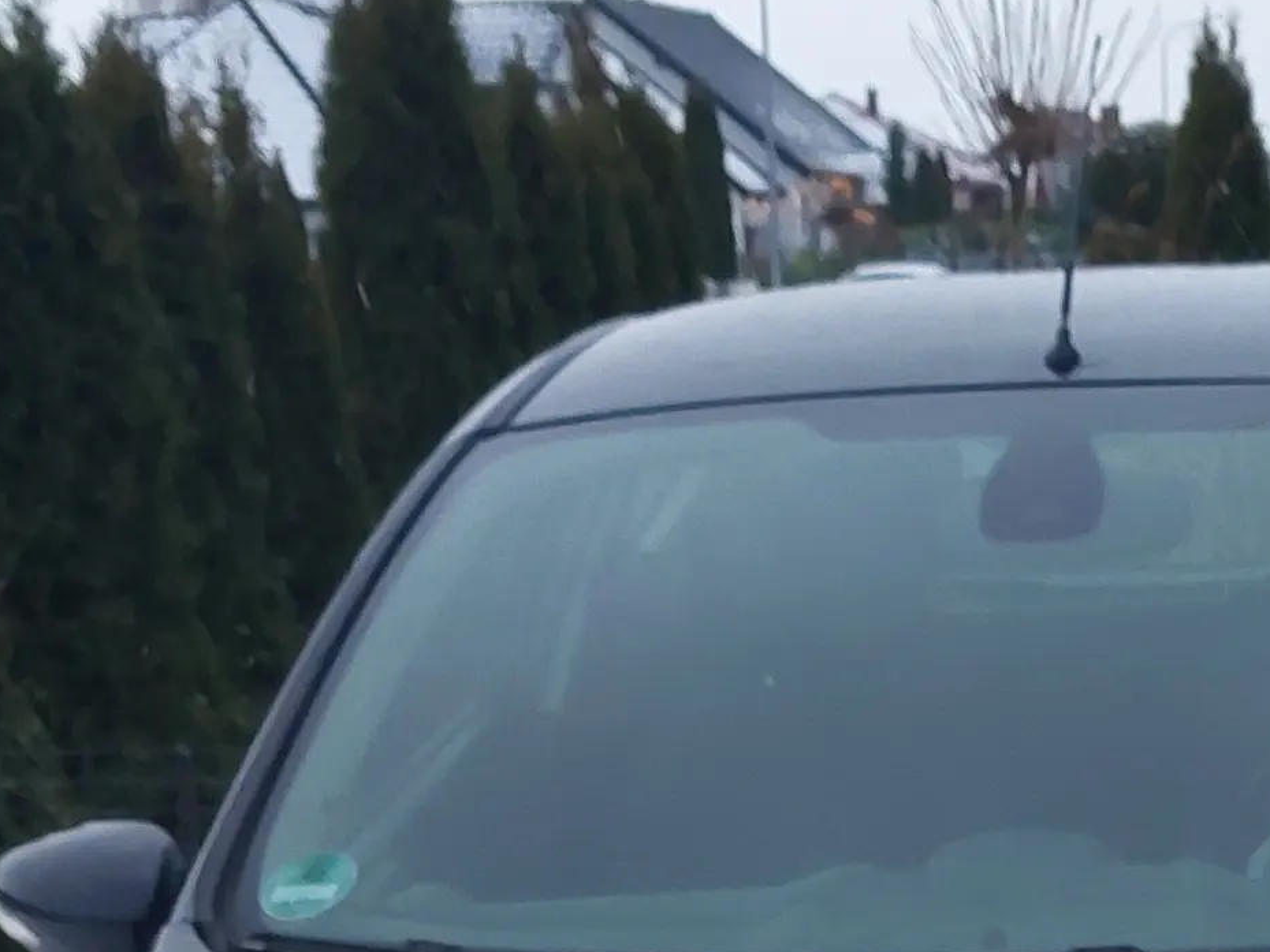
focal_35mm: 124
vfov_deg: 11.1
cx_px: 1021
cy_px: 1763
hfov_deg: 15.8
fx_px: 4550
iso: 40
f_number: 1.8
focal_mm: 4.6
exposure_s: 1/60
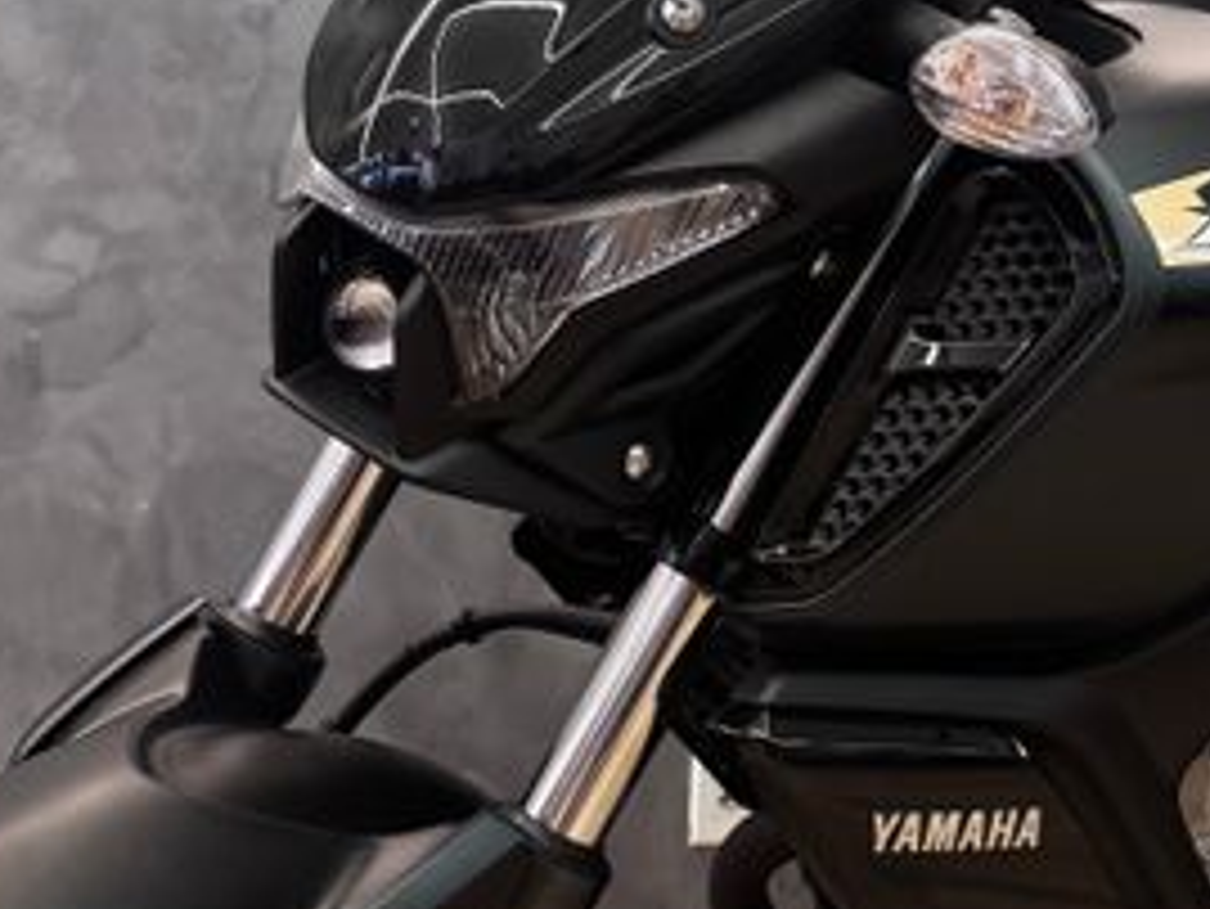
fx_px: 1469
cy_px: 549
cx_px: 774
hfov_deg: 44.3
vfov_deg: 34.3
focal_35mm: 42
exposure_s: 1/40
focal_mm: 6.76
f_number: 1.78
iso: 1000
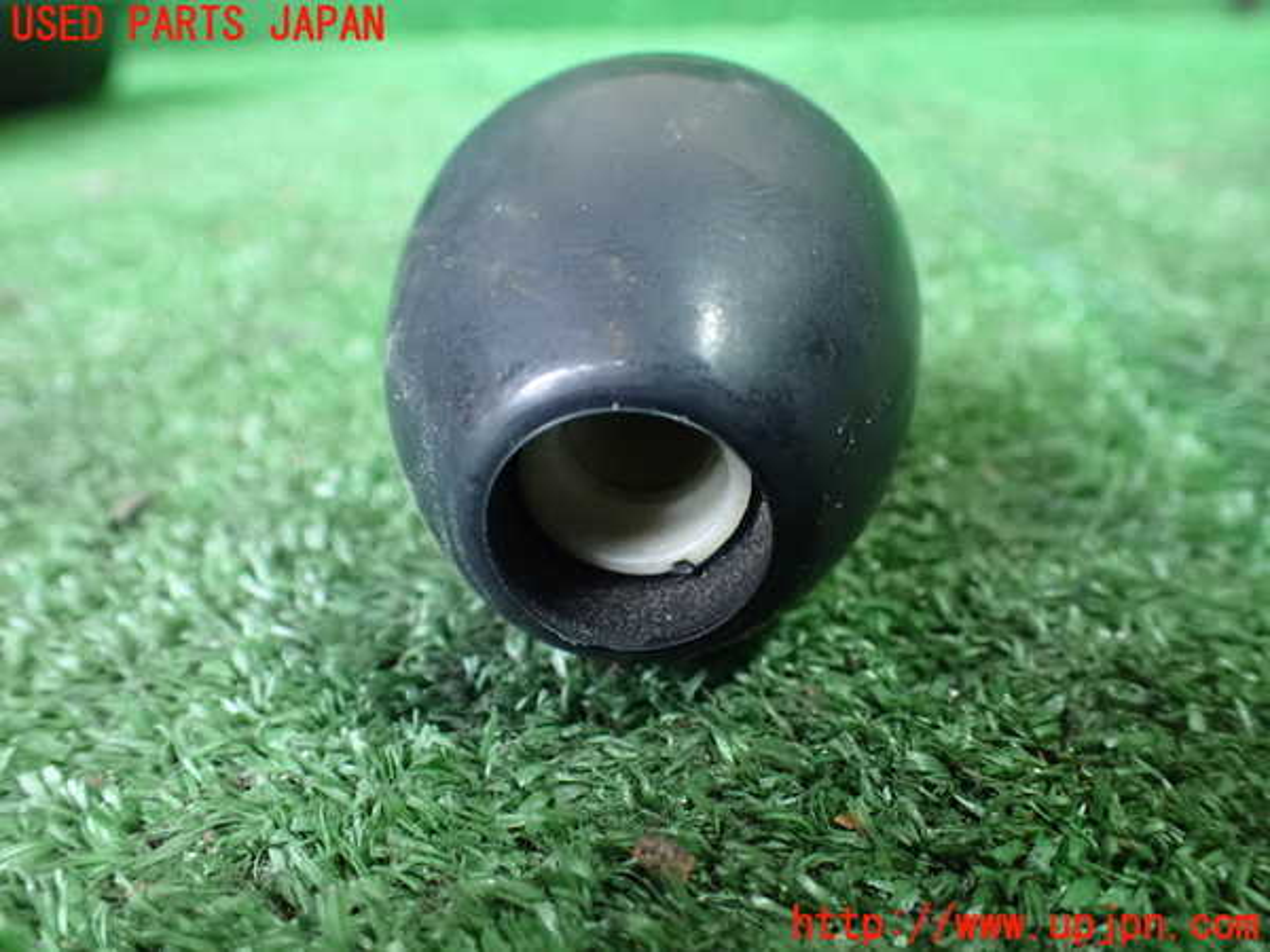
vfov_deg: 46.8
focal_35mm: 30
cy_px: 476
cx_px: 635
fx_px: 1101
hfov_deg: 60.0
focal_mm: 5.4
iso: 1600
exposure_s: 1/30
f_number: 2.3
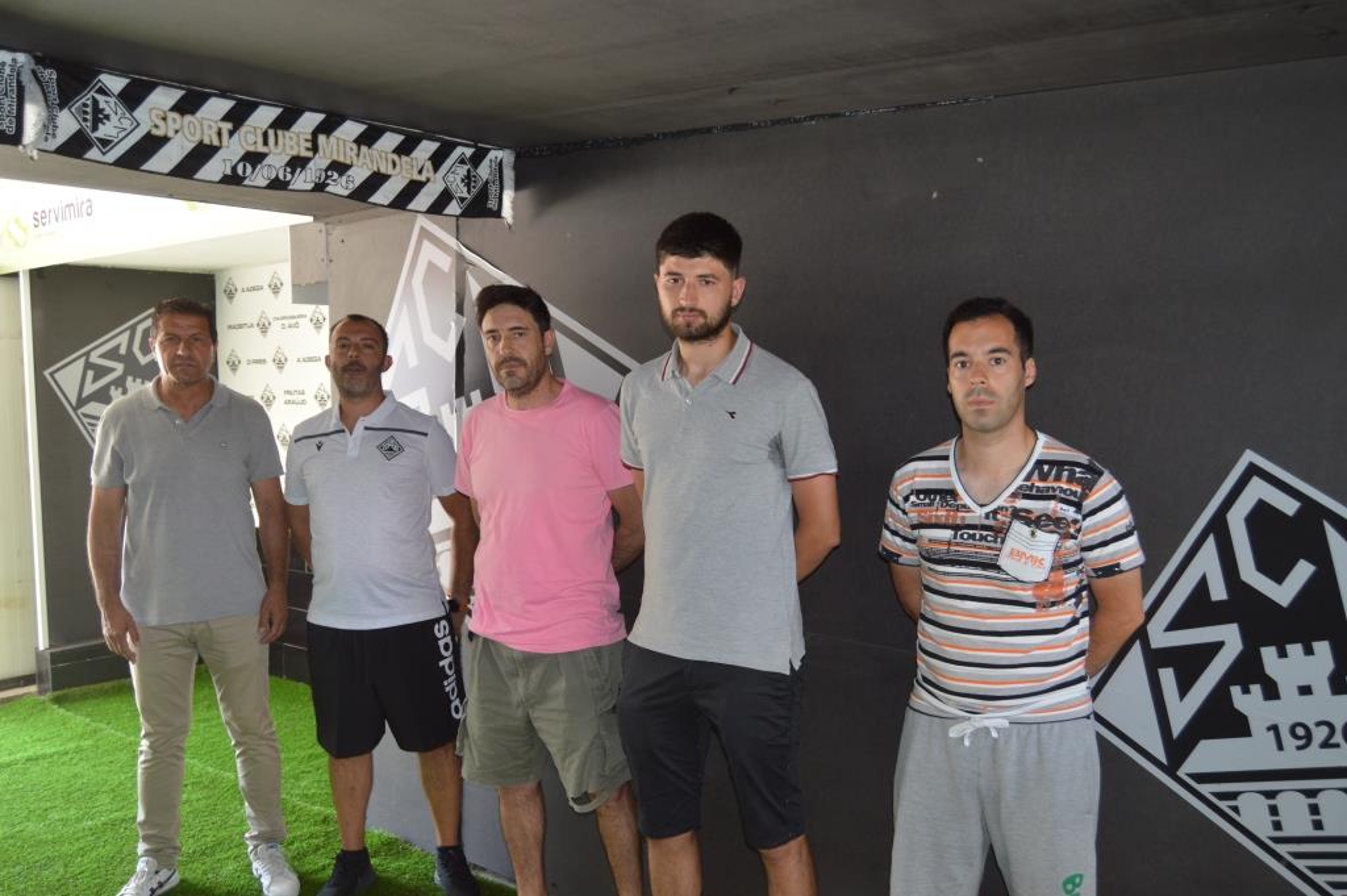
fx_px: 1122
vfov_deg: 43.5
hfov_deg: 62.0
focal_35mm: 30
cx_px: 674
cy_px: 448
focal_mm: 20
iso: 400
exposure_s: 1/80
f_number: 4
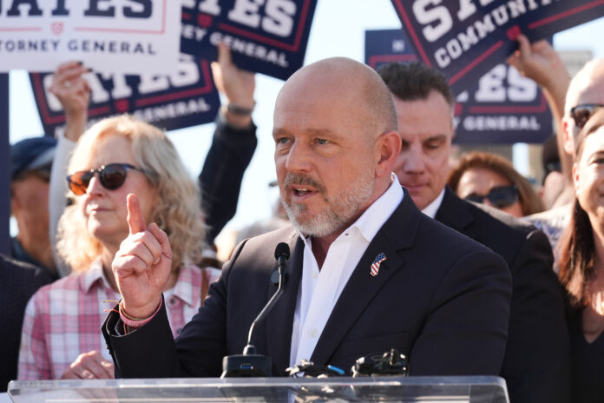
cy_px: 202
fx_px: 3087
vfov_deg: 7.5
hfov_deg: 11.2
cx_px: 302
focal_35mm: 184
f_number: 7.1
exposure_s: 1/1250
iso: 1000
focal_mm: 184
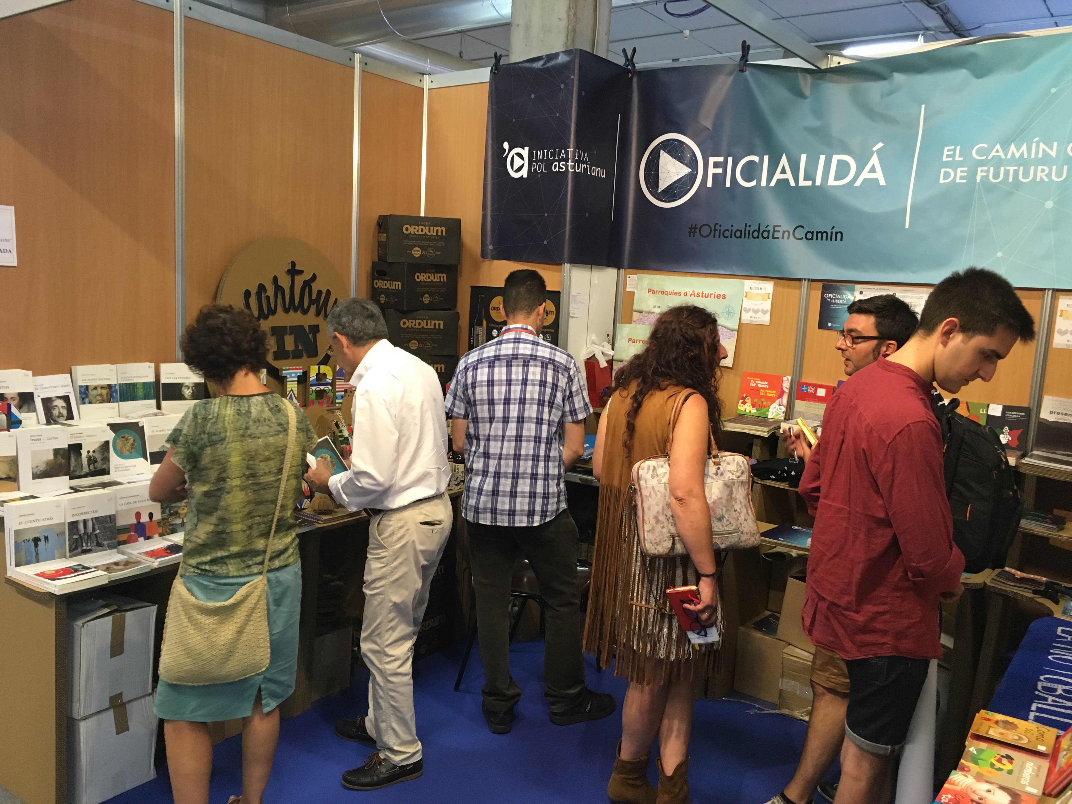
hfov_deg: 61.7
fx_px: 898
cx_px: 536
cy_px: 402
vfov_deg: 48.2
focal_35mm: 29
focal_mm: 4.15
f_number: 2.2
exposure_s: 1/33
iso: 160
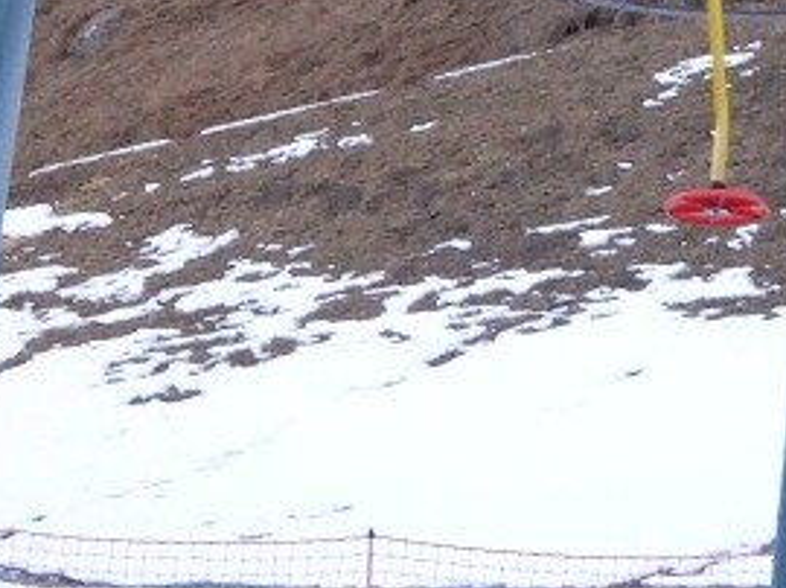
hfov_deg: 4.7
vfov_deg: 3.5
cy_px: 12
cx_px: 536
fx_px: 9642
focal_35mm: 425
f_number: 5.6
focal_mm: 19.1
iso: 200
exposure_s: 1/125
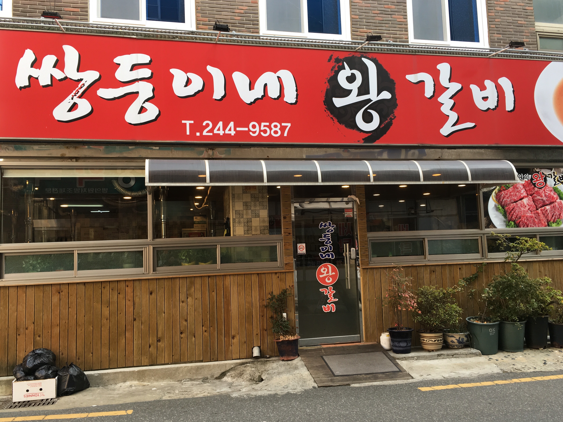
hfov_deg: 60.0
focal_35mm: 30
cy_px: 207
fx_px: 488
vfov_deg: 46.8
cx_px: 284
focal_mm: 4.15
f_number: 2.2
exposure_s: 1/120
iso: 32
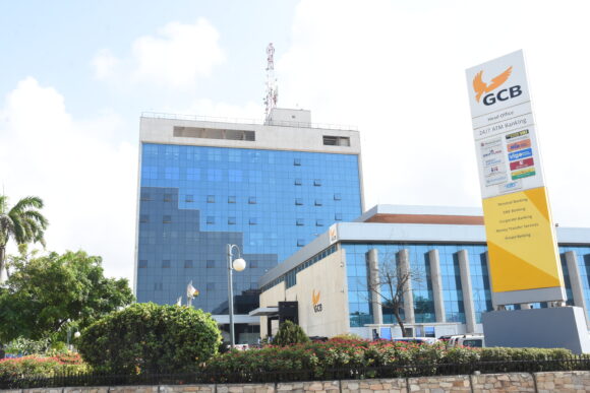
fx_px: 541
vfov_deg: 40.0
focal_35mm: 33
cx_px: 295
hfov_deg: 57.2
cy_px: 196
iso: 250
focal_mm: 22
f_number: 11
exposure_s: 1/125
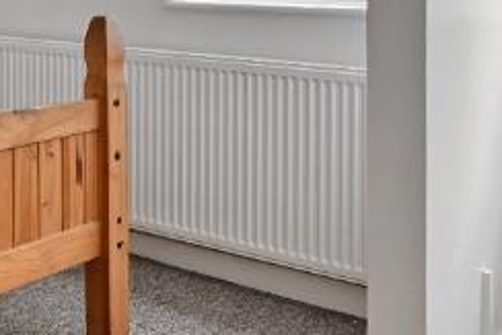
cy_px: -44
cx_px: 25
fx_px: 879
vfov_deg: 20.5
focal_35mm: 63
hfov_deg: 30.1
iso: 160
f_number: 5.6
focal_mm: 10
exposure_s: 1/6
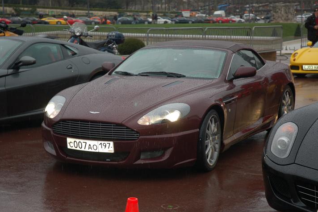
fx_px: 738
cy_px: 106
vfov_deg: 16.4
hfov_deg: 24.3
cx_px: 158
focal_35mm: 84
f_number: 4.5
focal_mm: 55
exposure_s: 1/160
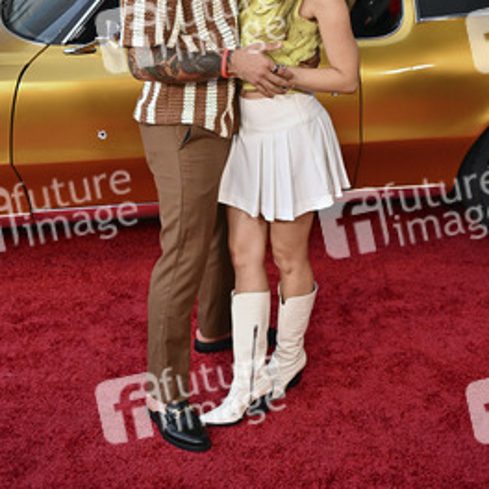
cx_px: 245
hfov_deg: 29.6
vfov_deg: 29.1
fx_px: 927
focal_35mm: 58
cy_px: 122
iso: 2500
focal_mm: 45
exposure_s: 1/320
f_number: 4.5
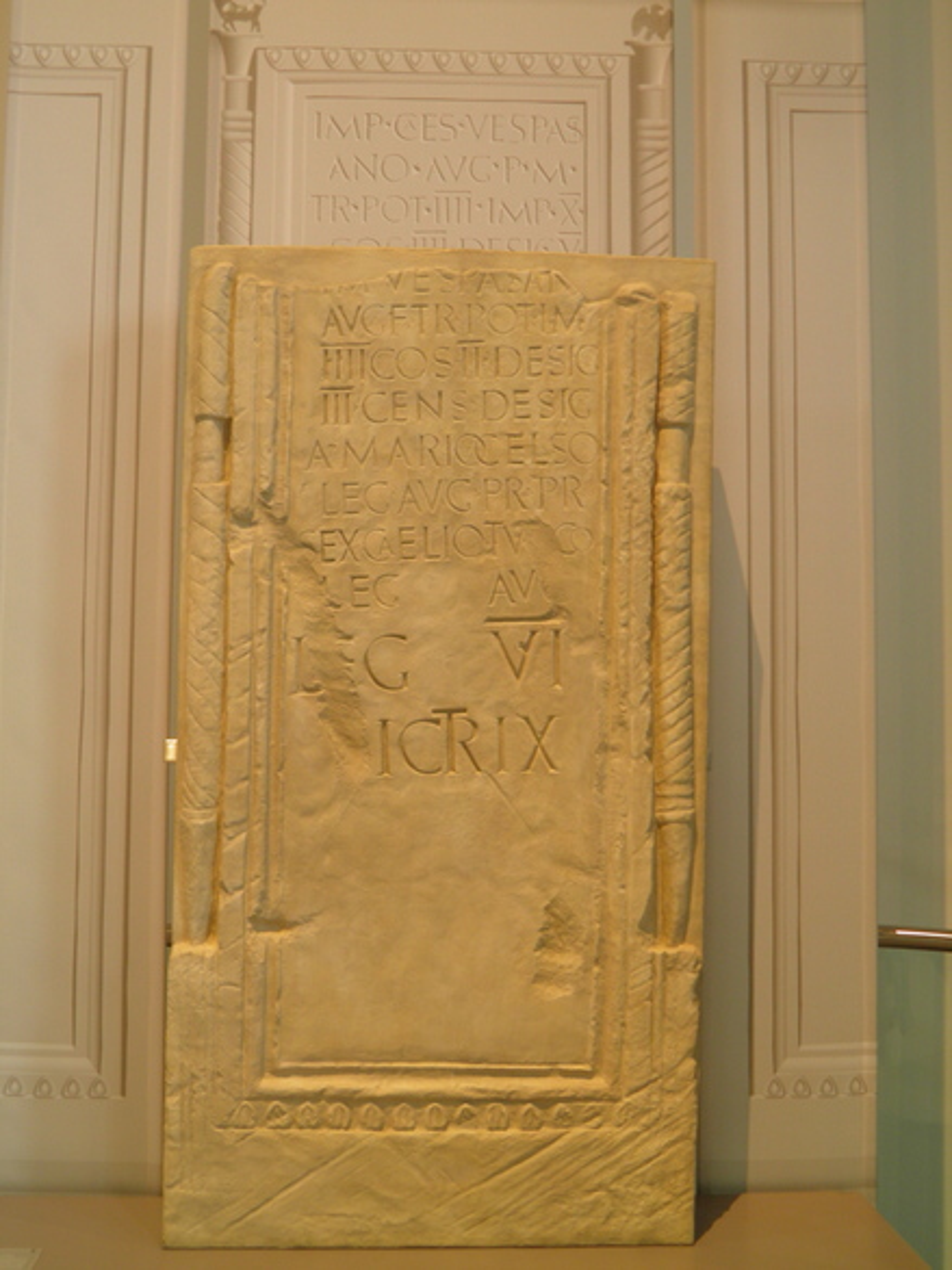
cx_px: 476
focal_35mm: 39
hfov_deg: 36.8
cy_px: 635
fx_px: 1431
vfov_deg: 47.9
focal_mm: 7.1
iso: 100
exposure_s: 1/8
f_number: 3.2
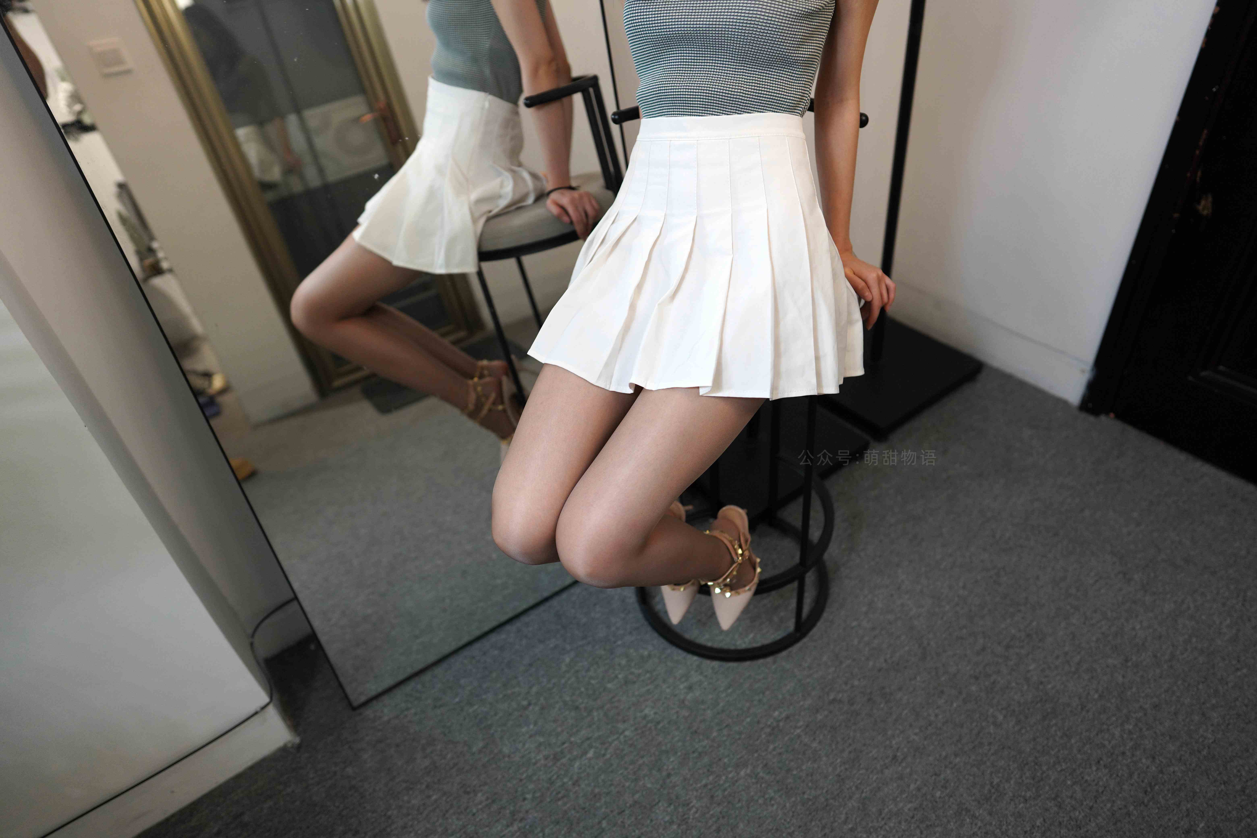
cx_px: 628
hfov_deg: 73.7
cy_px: 419
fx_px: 838
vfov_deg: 53.1
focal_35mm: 24
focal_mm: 24
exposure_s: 1/1000
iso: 800
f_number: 2
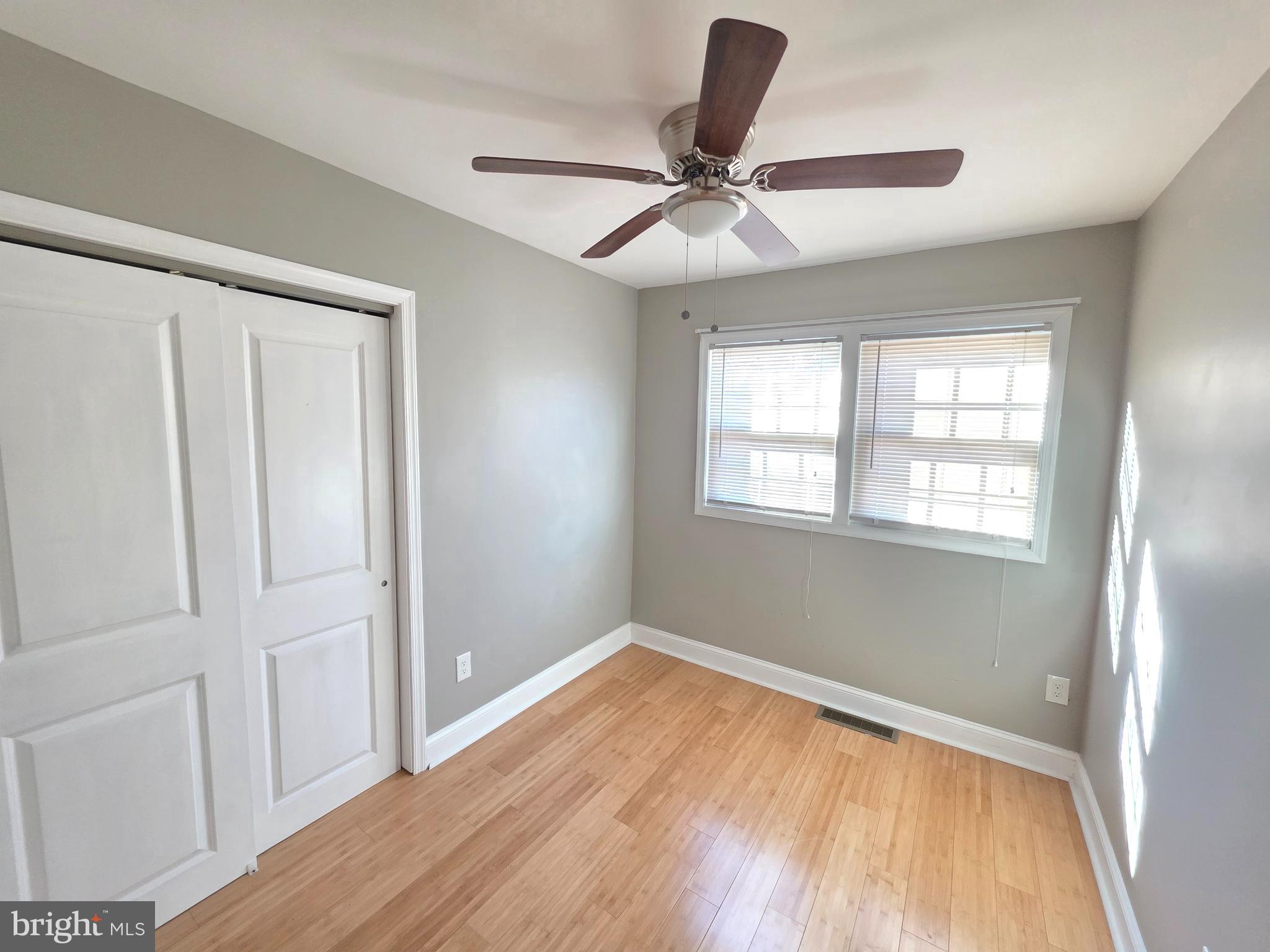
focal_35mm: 13
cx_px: 635
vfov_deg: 89.9
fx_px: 477
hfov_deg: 106.2
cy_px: 476
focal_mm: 2.2
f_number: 1.9
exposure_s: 1/120
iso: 250
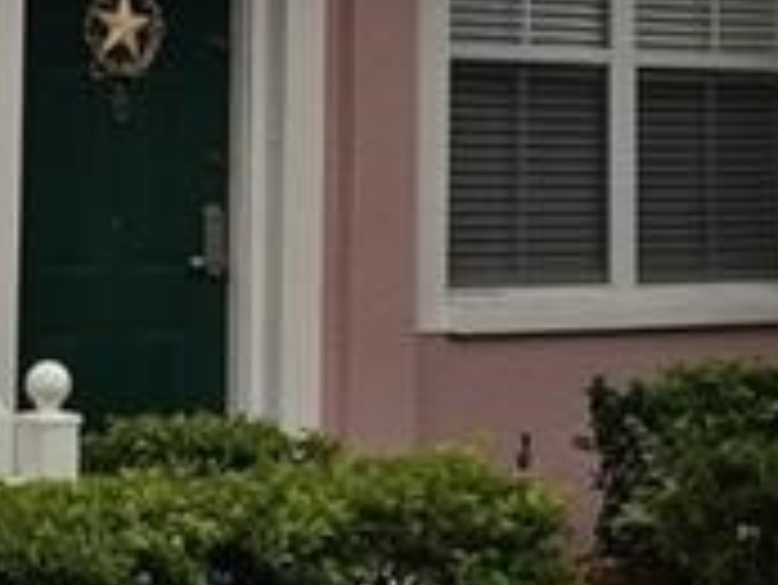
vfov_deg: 10.9
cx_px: 184
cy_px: -130
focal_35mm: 134
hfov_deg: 14.6
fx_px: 3014
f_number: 2.2
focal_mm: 4.15
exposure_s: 1/452
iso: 25
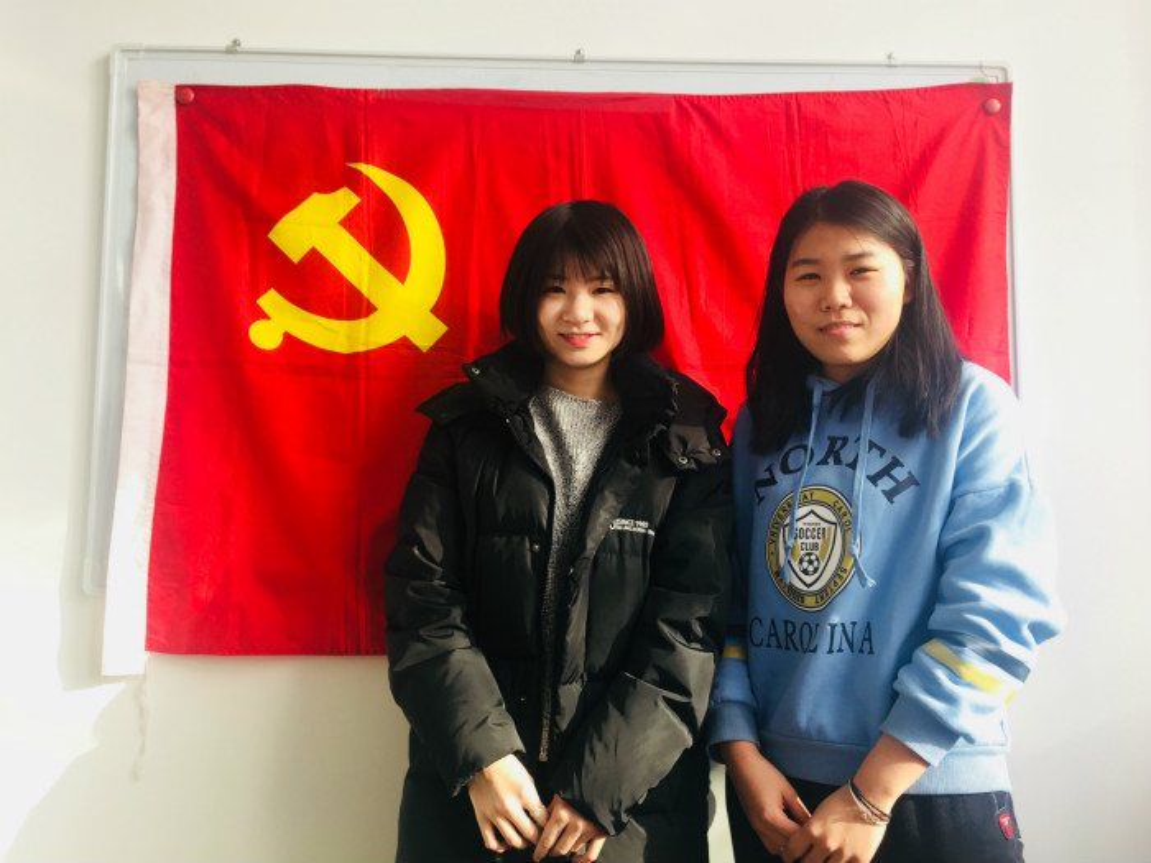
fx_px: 964
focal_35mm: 29
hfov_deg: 61.7
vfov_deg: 48.2
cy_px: 432
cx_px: 576
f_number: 2.2
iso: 32
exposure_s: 1/50
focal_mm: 4.15
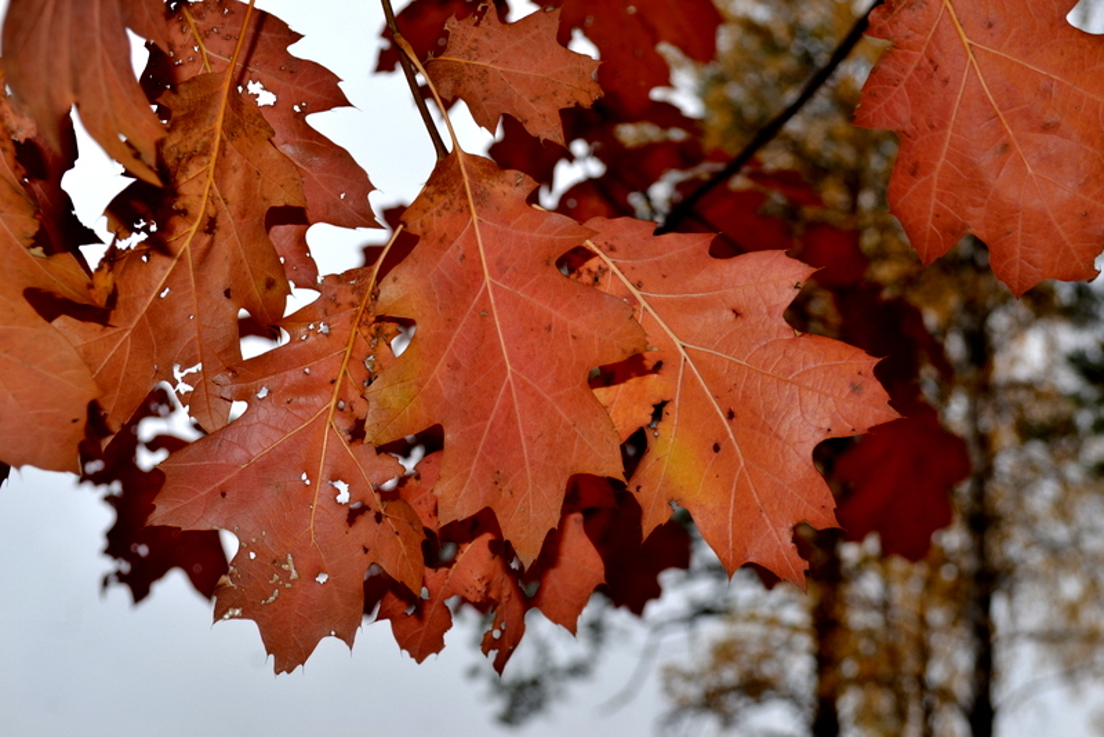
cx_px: 552
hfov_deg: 38.9
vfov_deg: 26.5
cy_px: 368
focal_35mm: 51
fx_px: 1564
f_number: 8
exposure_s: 1/60
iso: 100
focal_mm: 34
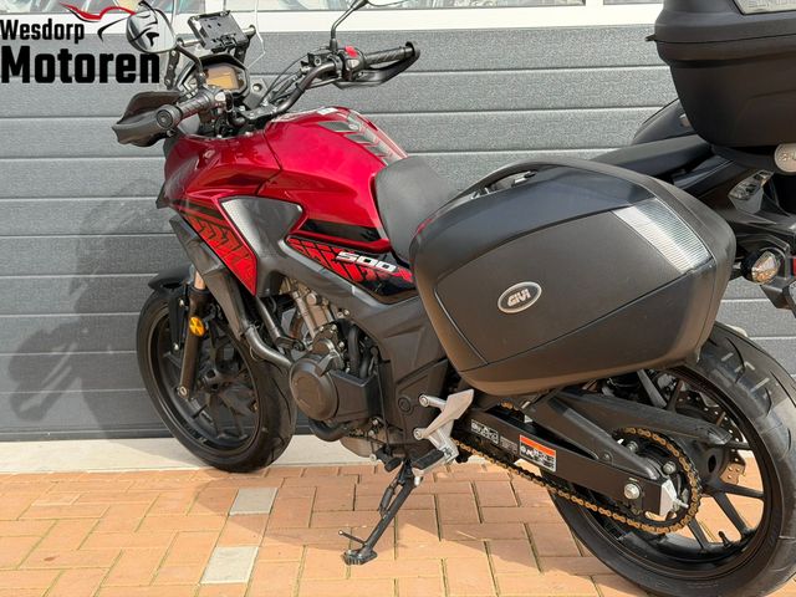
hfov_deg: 39.7
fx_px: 1104
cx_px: 398
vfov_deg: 30.3
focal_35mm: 48
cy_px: 298
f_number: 1.78
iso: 80
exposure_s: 1/1085
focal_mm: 6.76
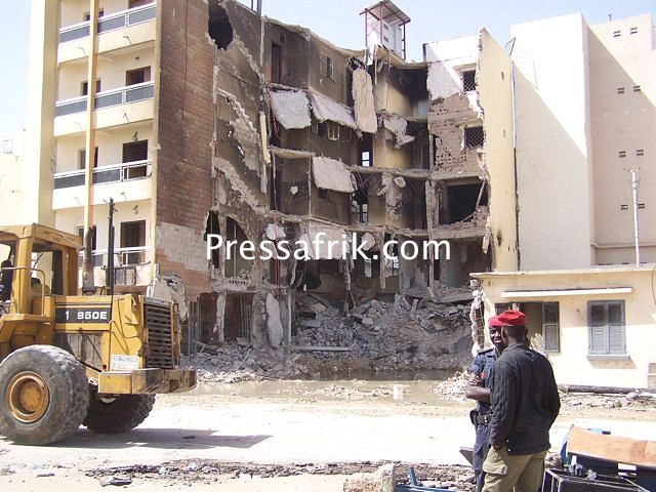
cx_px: 328
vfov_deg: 35.1
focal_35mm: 41
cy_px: 246
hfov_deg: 45.8
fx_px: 777
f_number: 2.8
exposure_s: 1/320
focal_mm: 6.7
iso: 64
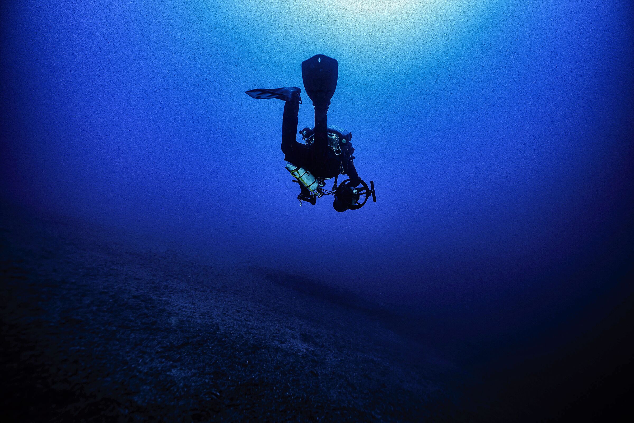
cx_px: 317
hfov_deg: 104.3
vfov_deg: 81.2
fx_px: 247
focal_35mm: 14
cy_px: 212
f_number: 4
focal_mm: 14
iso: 160
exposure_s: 1/125
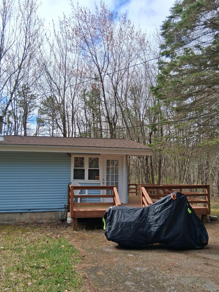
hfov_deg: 46.8
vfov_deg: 59.8
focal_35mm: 30
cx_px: 101
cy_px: 161
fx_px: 253
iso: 25
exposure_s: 1/669
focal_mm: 3.98
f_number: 1.8
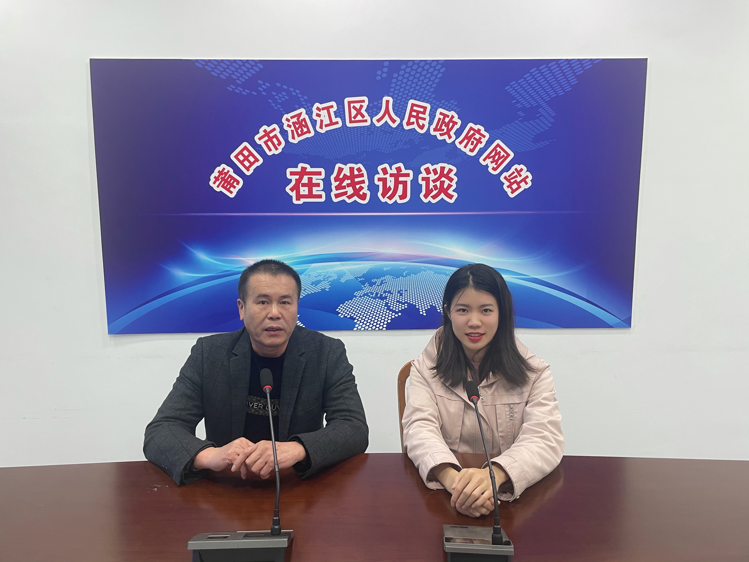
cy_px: 281
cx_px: 374
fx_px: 563
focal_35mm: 26
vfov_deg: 53.1
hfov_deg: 67.3
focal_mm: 4.2
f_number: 1.6
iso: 80
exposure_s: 1/50
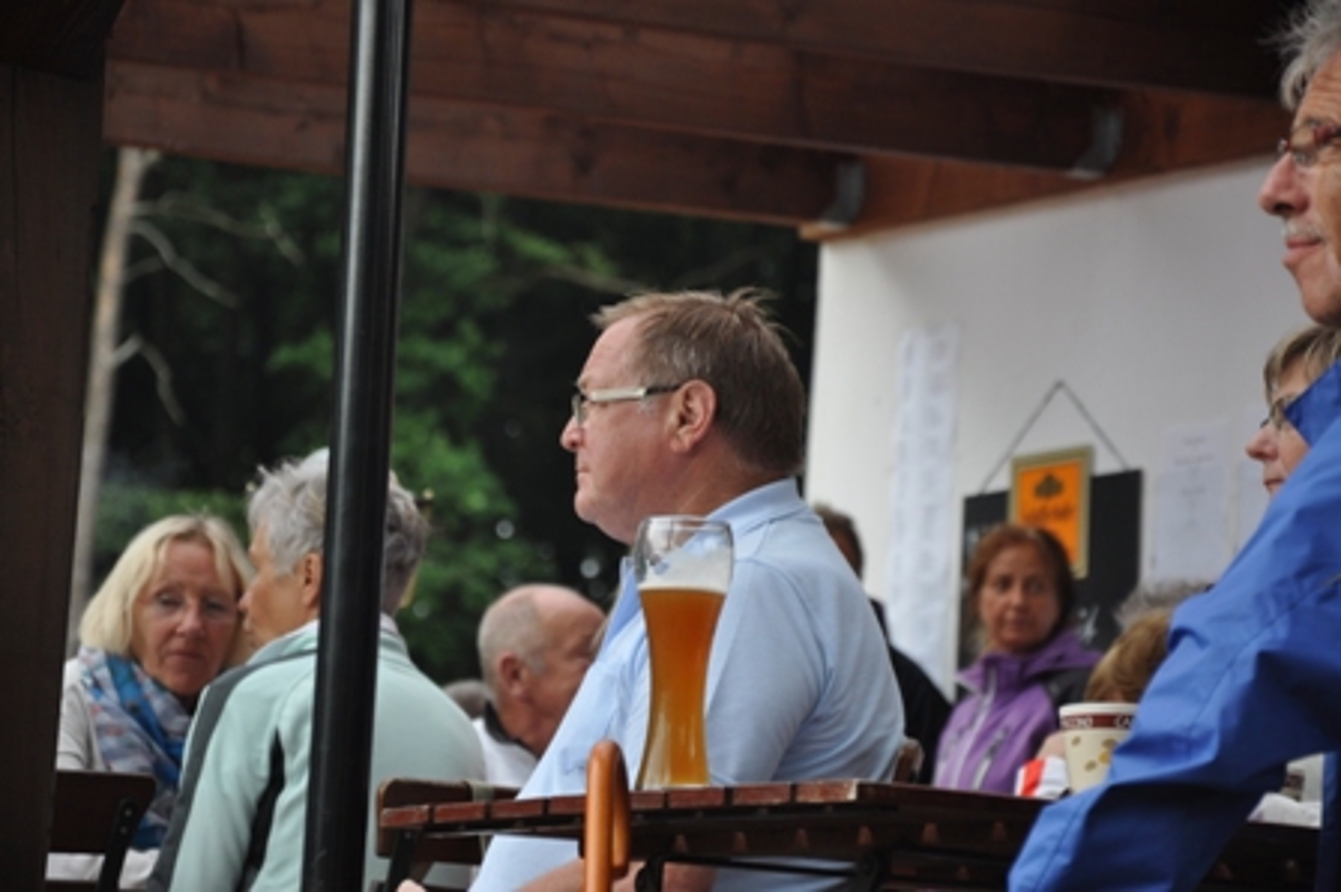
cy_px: 446
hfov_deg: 13.0
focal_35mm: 158
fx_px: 5862
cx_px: 670
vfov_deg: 8.7
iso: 280
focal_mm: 105
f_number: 5.6
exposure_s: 1/125
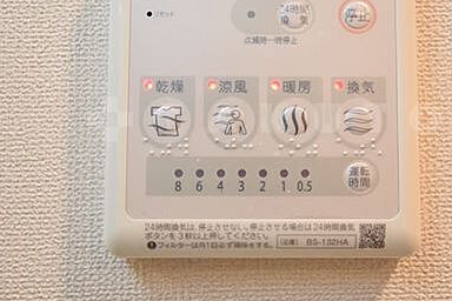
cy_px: 120
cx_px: 265
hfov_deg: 54.1
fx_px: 439
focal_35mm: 35
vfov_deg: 37.7
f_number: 5.3
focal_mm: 14
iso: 1600
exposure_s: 1/50
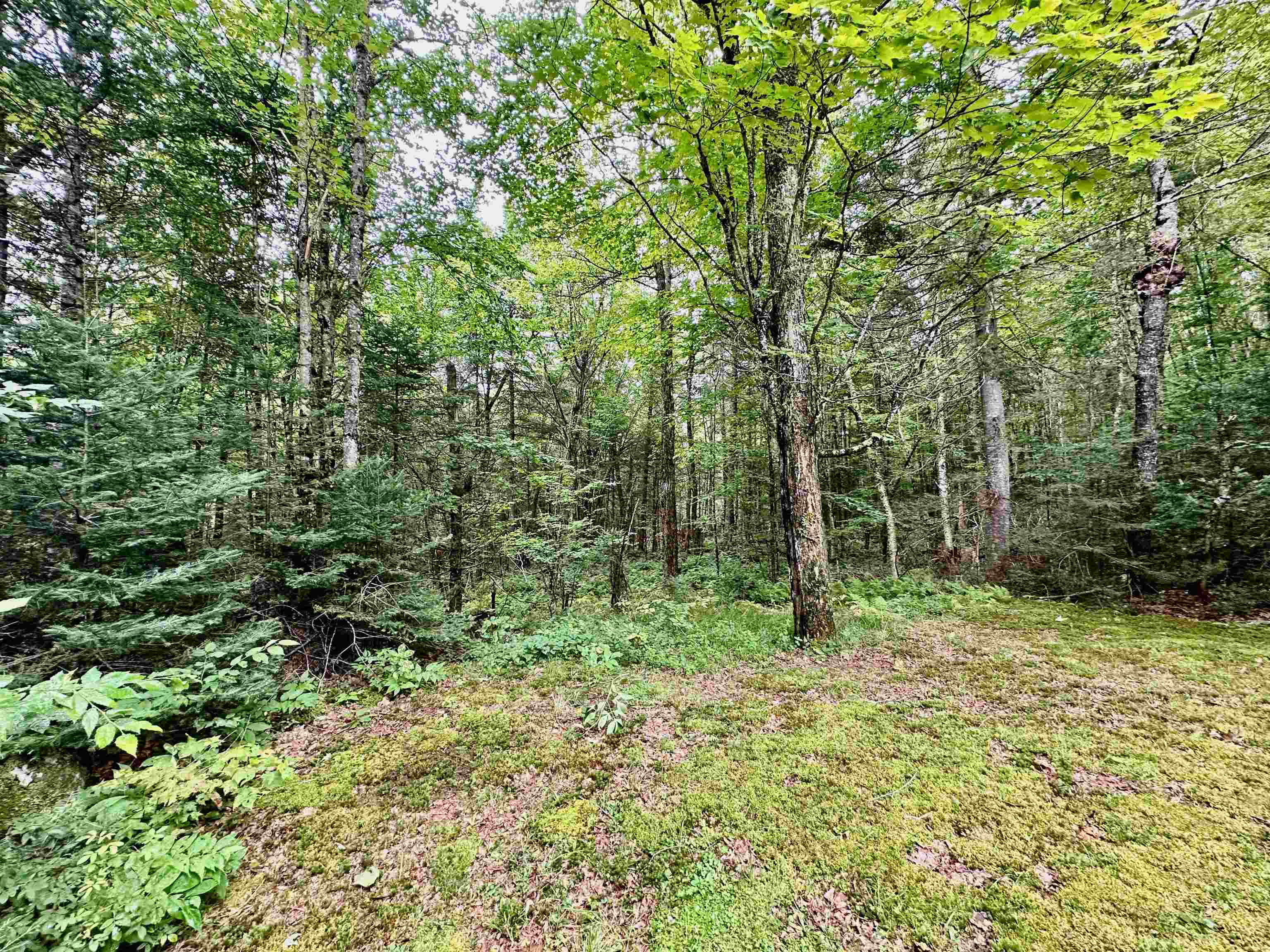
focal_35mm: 14
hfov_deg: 102.1
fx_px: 514
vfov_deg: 85.7
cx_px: 635
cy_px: 476
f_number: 2.2
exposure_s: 1/99
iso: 160
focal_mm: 2.22
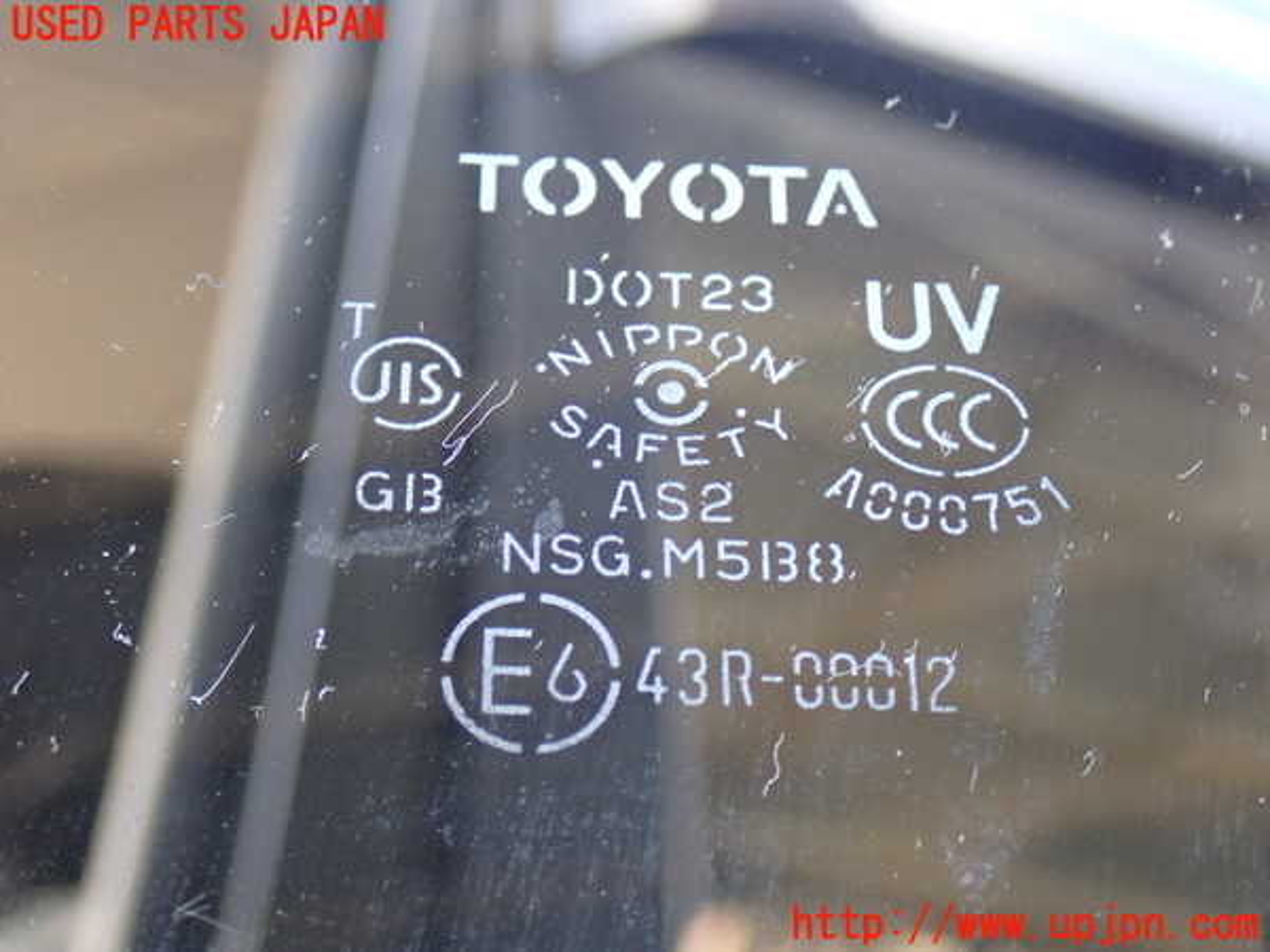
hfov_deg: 29.0
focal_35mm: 67
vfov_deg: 21.9
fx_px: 2458
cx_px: 635
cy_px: 476
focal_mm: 11.88
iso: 400
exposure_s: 1/60
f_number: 3.8
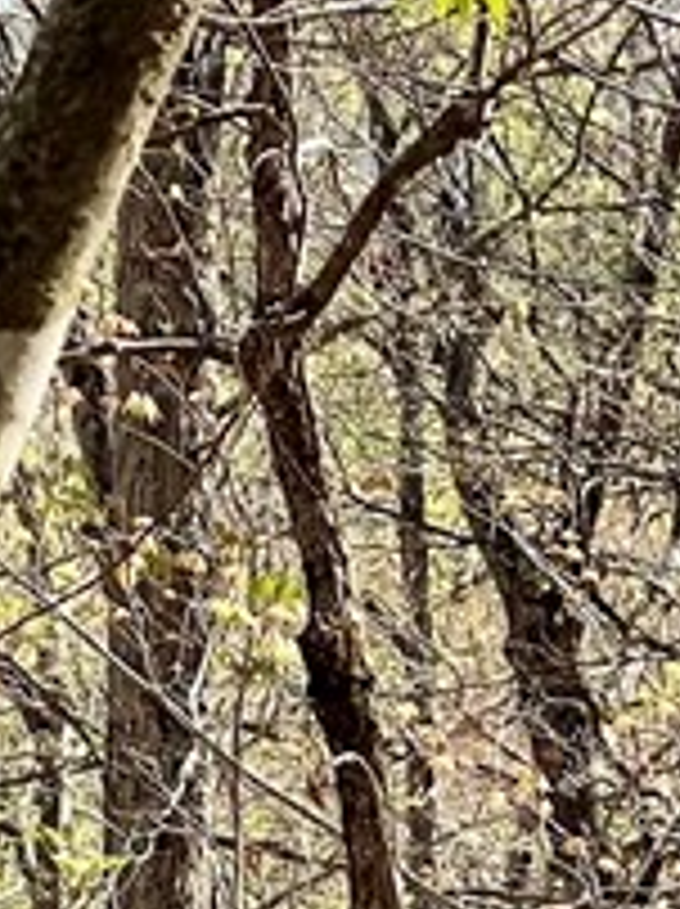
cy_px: 1742
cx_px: 851
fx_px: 8530
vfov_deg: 6.0
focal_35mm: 325
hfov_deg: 4.5
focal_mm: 7.5
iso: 20
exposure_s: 1/332
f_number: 2.2
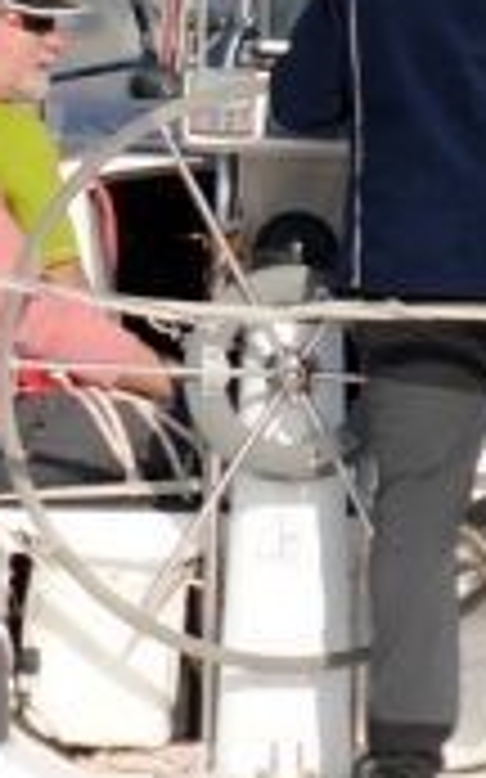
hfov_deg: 1.4
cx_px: 225
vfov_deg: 2.2
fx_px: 20284
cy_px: 362
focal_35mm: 956
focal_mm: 135
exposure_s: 1/1250
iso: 200
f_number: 5
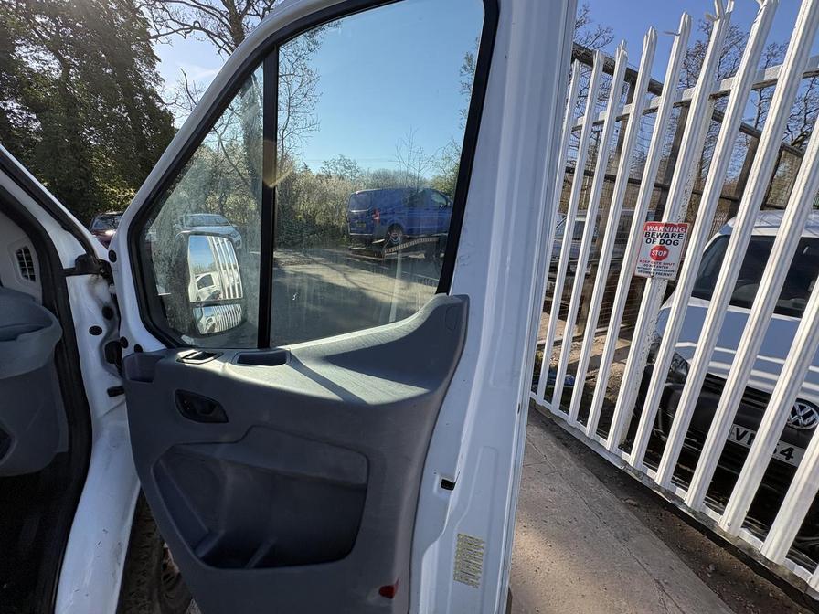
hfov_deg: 102.1
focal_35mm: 14
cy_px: 307
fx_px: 331
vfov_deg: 85.7
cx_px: 410
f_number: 2.2
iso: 40
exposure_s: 1/533
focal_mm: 2.22
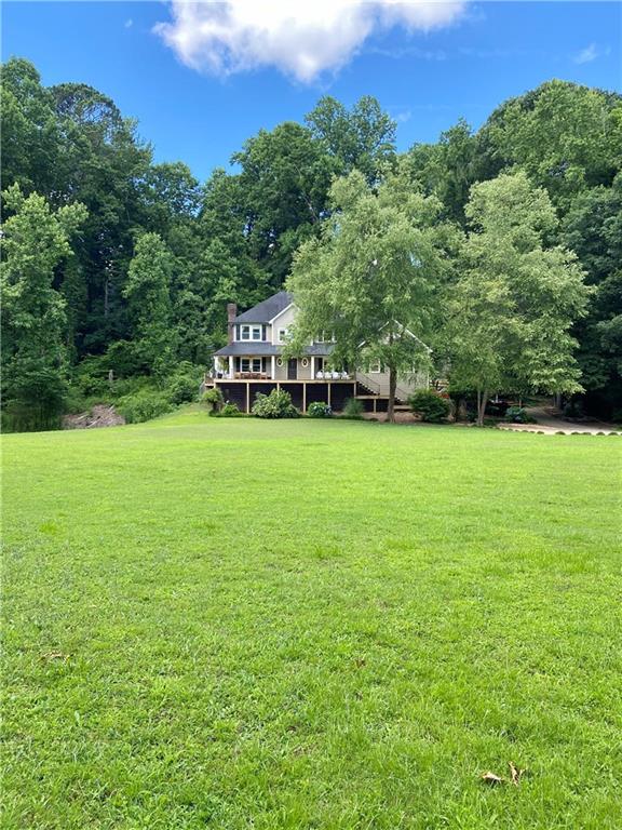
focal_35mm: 26
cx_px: 311
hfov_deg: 53.1
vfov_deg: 67.3
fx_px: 623
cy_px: 415
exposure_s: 1/390
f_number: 1.8
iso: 32
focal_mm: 4.25
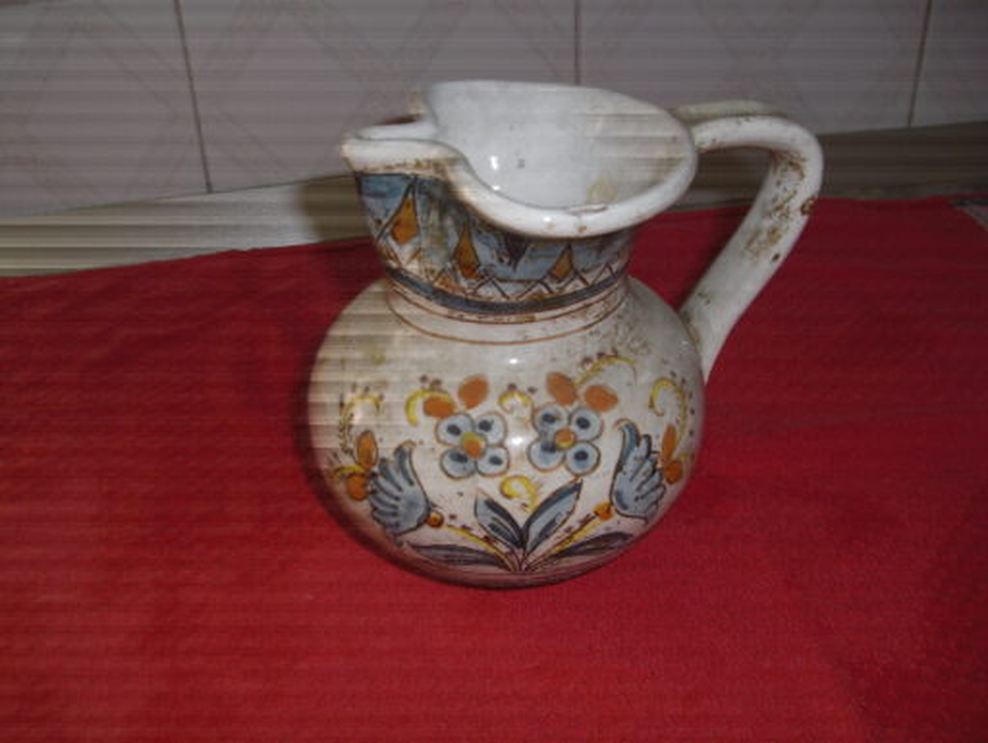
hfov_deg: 48.9
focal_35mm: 38
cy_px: 372
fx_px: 1086
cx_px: 494
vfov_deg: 37.8
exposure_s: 1/30
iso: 64
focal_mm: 6.2
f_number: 8
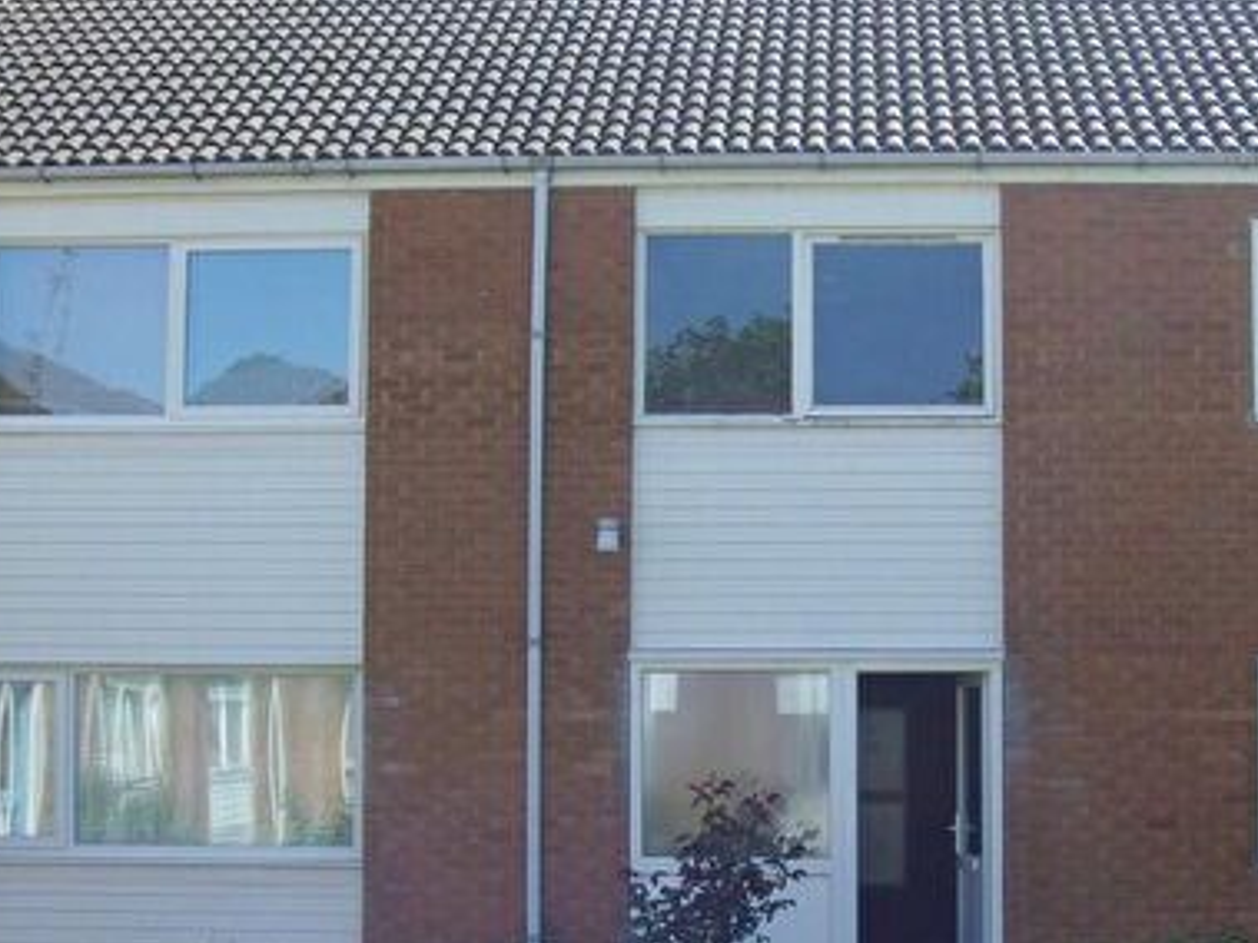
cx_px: 737
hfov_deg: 27.0
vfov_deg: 20.4
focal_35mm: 72
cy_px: 603
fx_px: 2616
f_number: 3.5
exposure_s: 1/350
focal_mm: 6.6
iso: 80
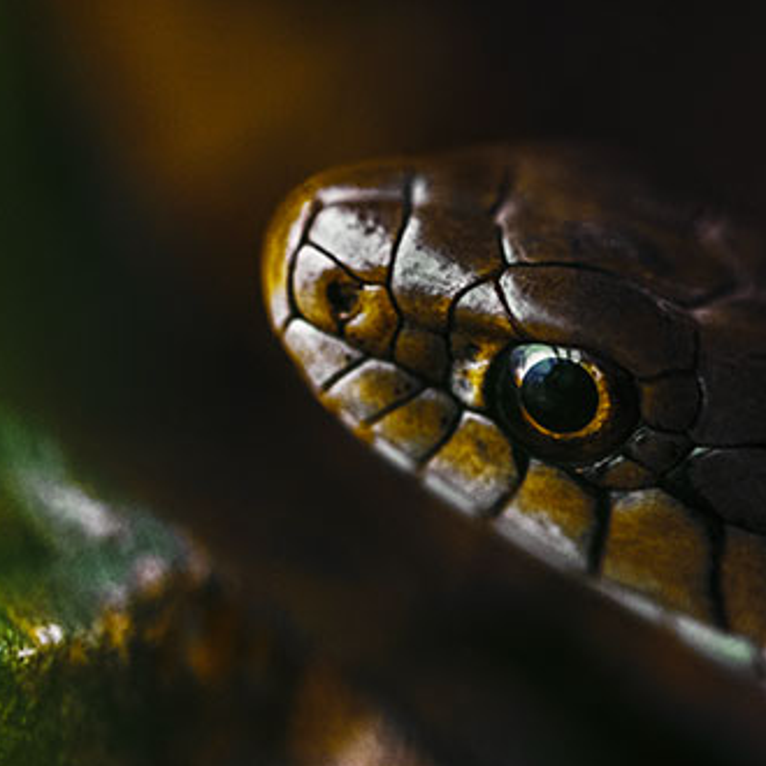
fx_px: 6760
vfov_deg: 6.5
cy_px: 384
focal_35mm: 270
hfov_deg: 6.5
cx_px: 420
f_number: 9.5
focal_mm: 210
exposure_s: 1/320
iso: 2500
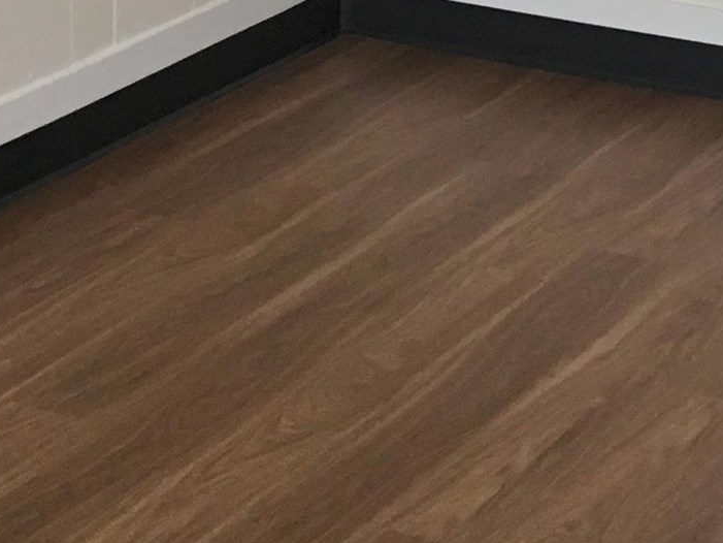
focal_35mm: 127
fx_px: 2653
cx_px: 366
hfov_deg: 15.5
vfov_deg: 11.3
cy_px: -190
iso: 100
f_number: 2.2
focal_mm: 4.15
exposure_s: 1/30
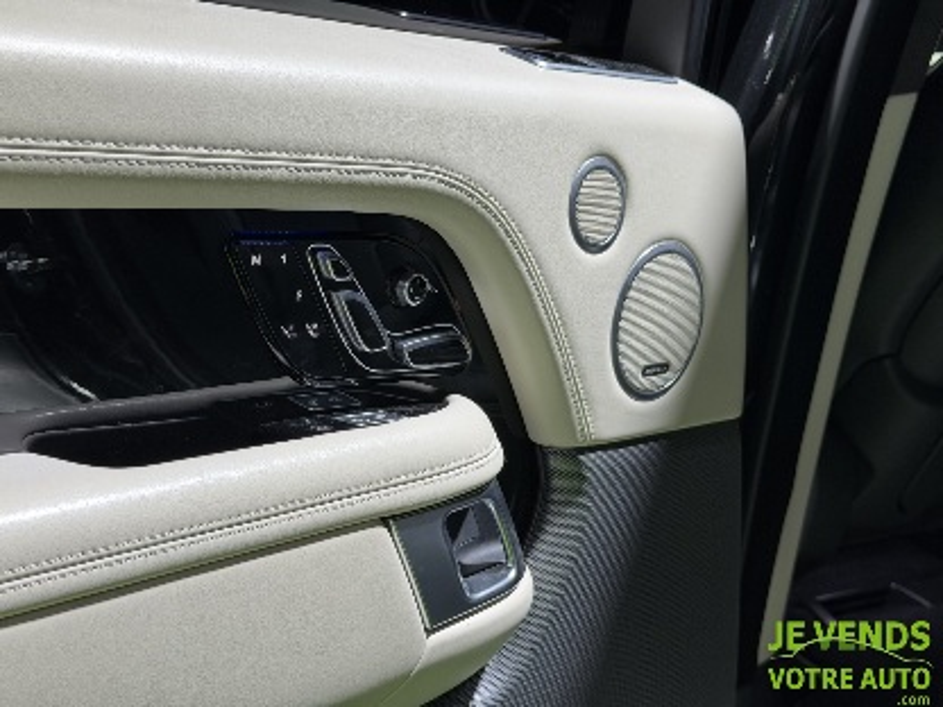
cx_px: 472
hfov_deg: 39.7
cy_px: 354
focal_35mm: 48
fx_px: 1308
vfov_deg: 30.3
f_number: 1.78
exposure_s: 1/100
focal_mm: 6.76
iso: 125
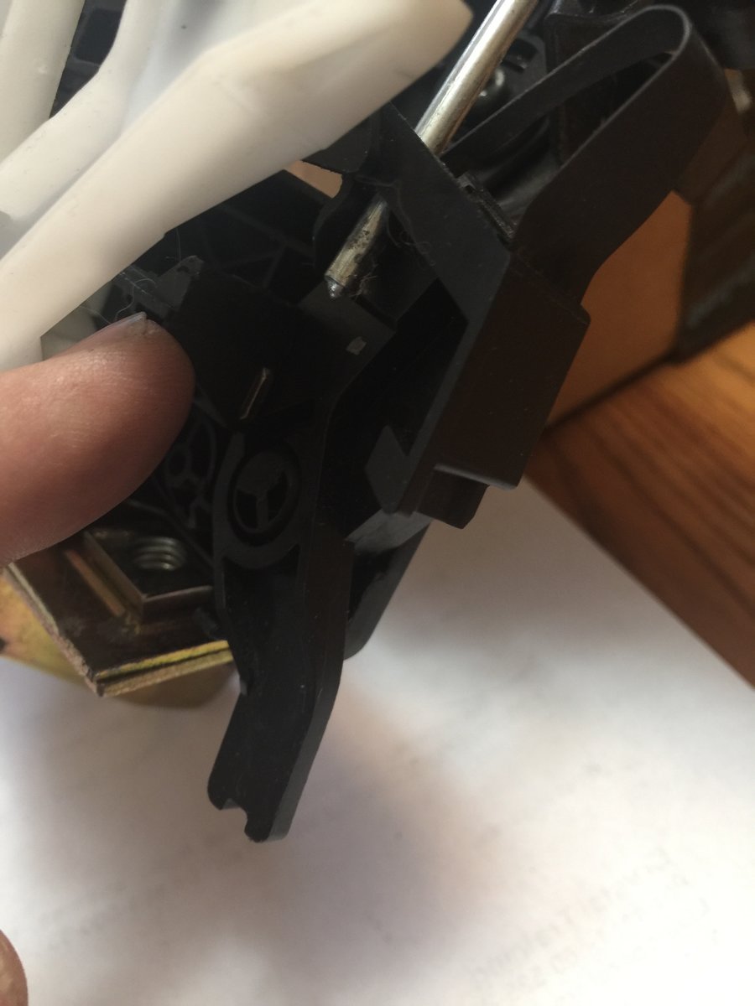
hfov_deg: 48.2
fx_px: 843
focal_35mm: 29
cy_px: 503
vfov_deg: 61.7
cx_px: 378
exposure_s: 1/4
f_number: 2.2
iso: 64
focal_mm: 4.15
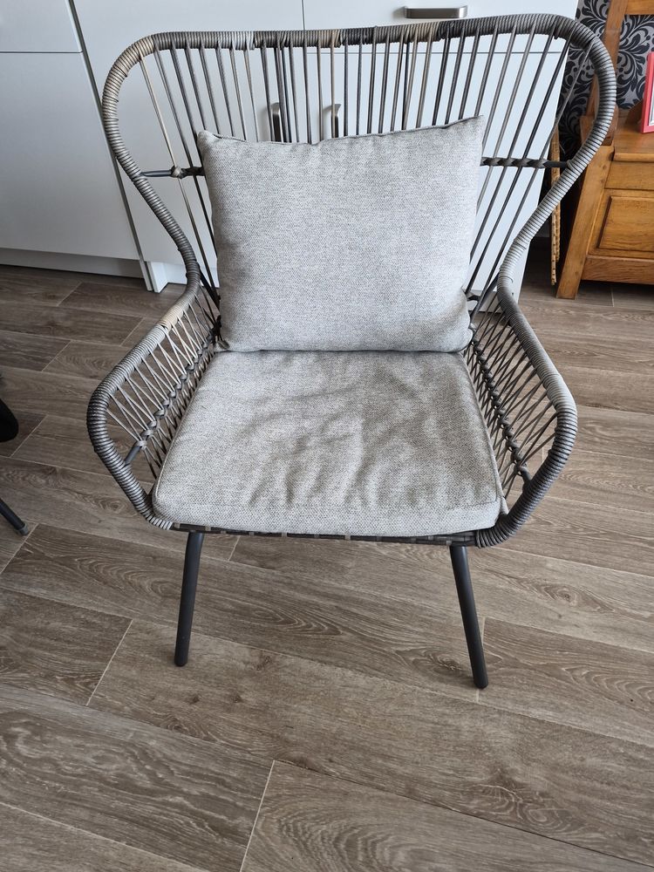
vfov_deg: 73.9
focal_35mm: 23
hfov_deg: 58.9
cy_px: 436
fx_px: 579
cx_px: 327
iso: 320
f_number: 1.8
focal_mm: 5.4
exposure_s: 1/100
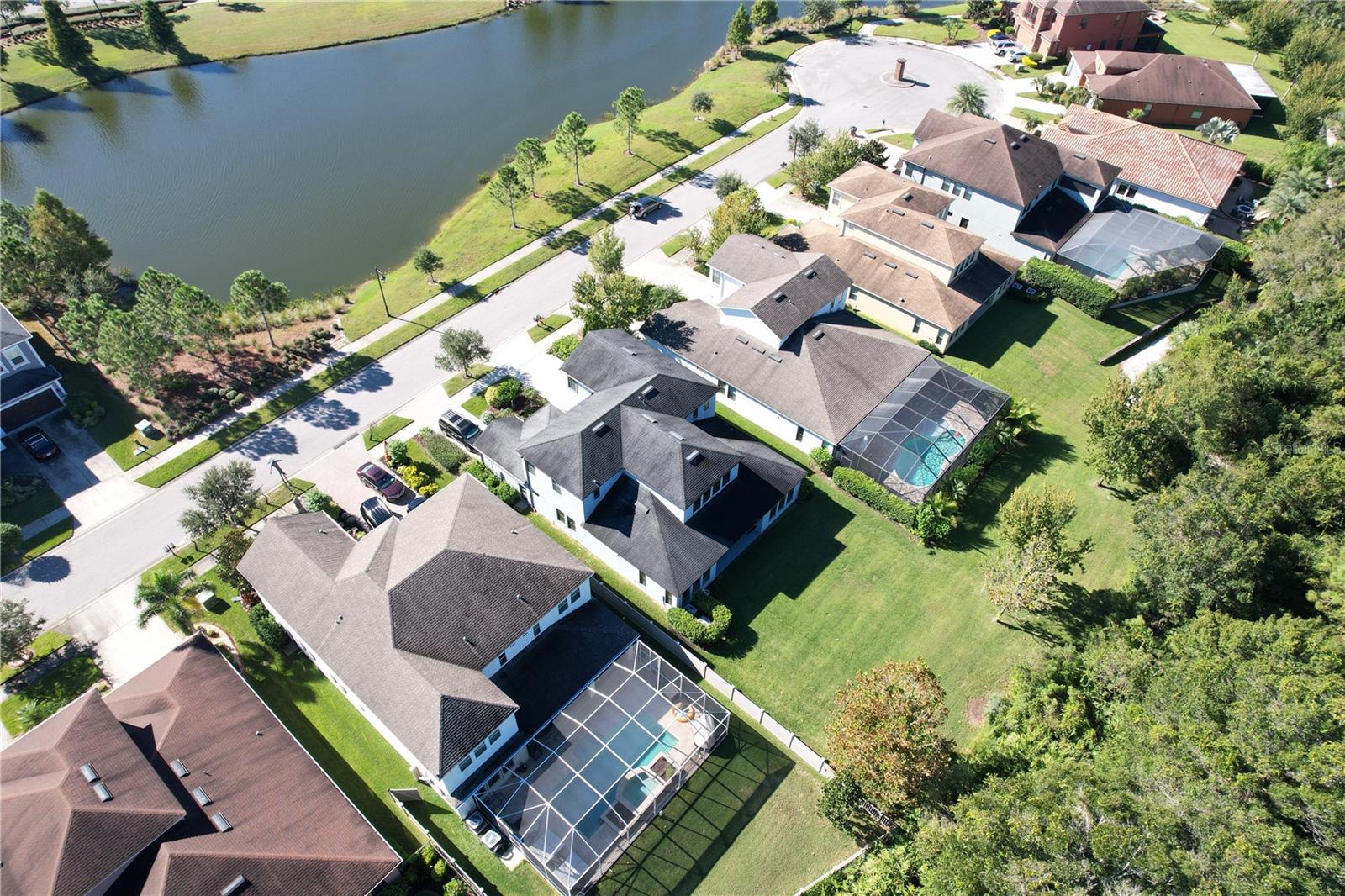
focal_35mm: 22
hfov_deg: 78.6
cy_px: 448
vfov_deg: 57.2
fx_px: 822
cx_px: 672
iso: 100
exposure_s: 1/640
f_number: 2.8
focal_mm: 8.38
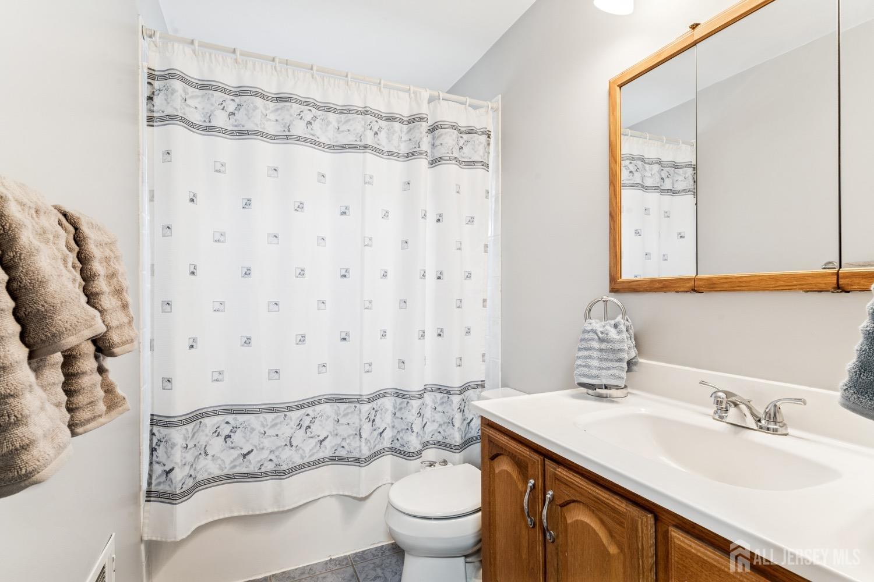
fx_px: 413
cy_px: 291
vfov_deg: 70.4
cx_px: 437
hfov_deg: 93.3
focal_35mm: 17
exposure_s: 1/30
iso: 200
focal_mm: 17
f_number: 11
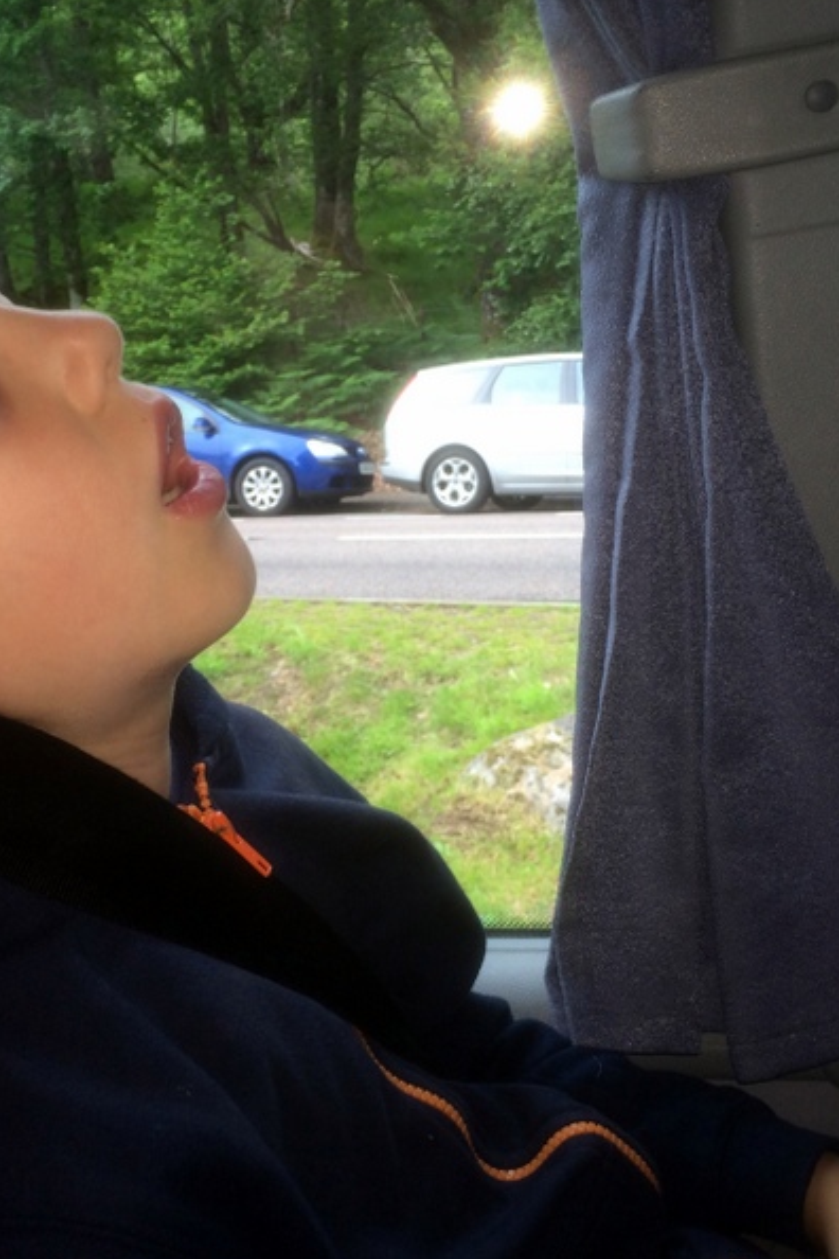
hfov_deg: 31.9
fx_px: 1468
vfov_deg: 46.4
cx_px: 386
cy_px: 630
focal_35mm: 42
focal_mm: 4.12
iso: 32
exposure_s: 1/38
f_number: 2.2
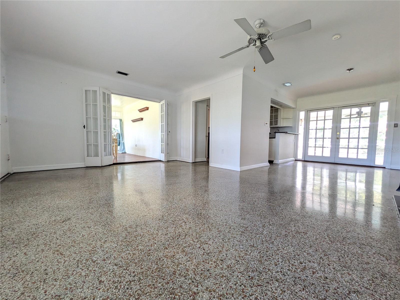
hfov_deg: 102.1
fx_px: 162
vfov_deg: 85.7
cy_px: 150
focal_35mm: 14
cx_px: 200
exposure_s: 1/60
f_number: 2.2
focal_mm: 1.83
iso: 250
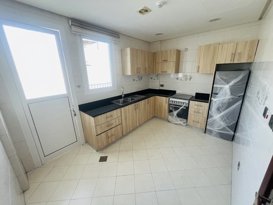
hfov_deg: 106.2
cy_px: 102
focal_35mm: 13
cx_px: 136
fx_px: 103
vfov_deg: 89.9
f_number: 1.8
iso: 250
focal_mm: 1.57
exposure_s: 1/99
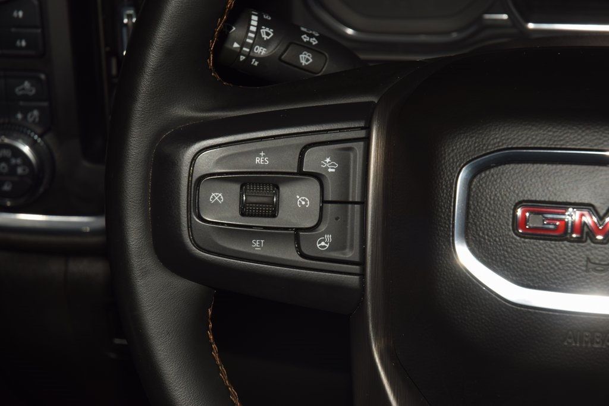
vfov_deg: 13.0
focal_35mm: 105
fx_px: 1776
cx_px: 304
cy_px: 203
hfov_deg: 19.5
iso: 100
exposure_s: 1/125
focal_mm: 70
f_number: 8
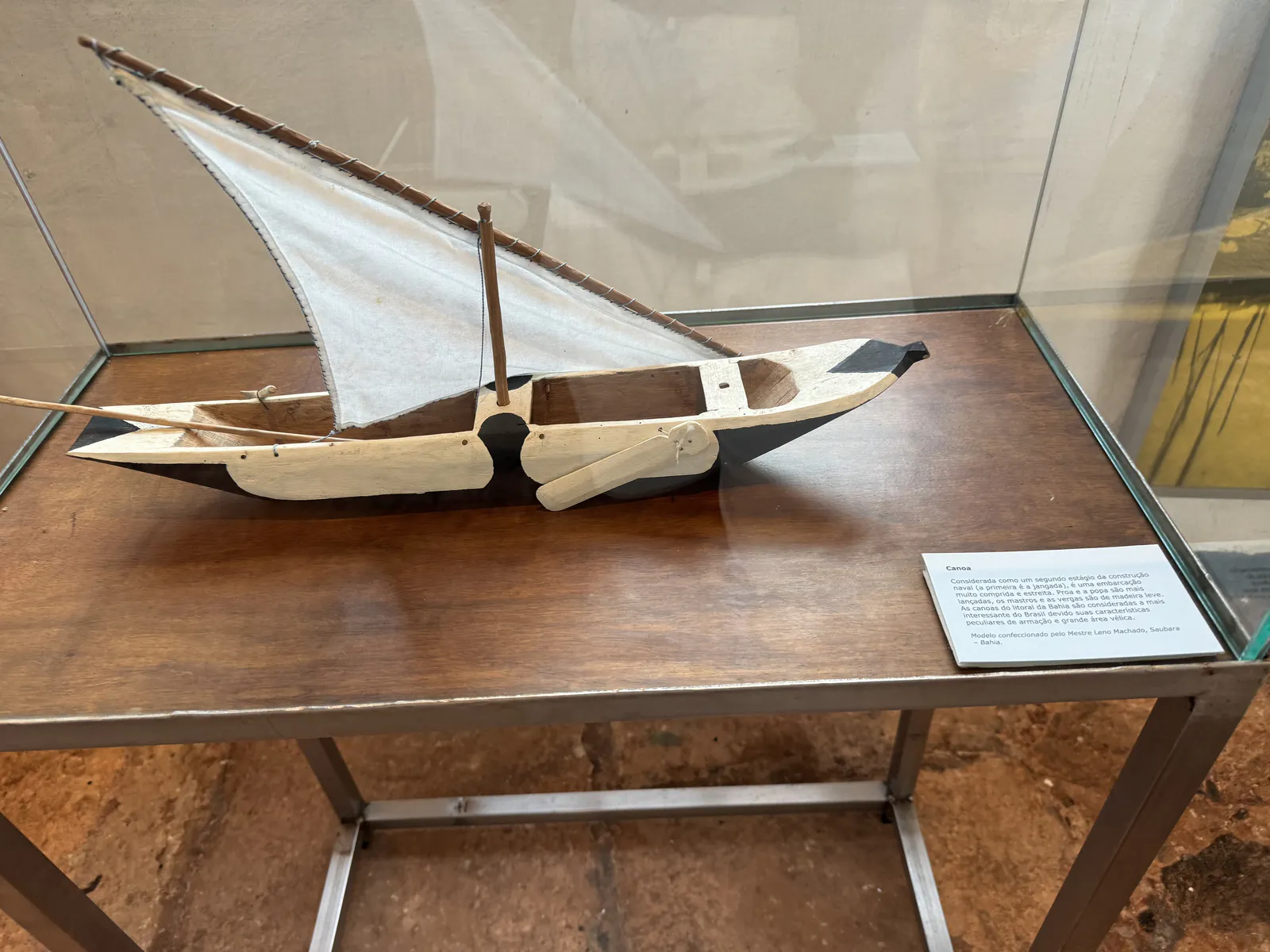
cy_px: 476
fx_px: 881
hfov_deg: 71.6
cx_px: 635
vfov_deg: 56.8
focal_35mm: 24
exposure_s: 1/120
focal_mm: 6.76
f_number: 1.78
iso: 125
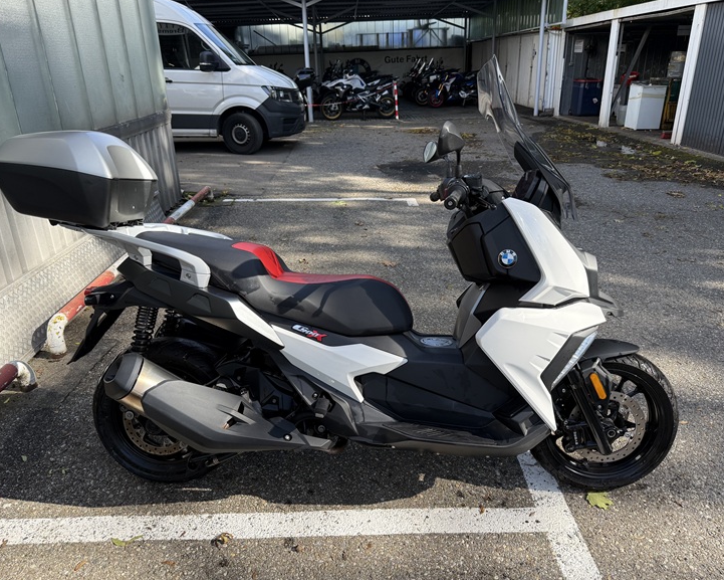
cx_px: 359
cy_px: 286
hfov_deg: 66.0
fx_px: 557
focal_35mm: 26
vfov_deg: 54.9
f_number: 1.78
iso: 100
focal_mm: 6.76
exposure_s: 1/1385
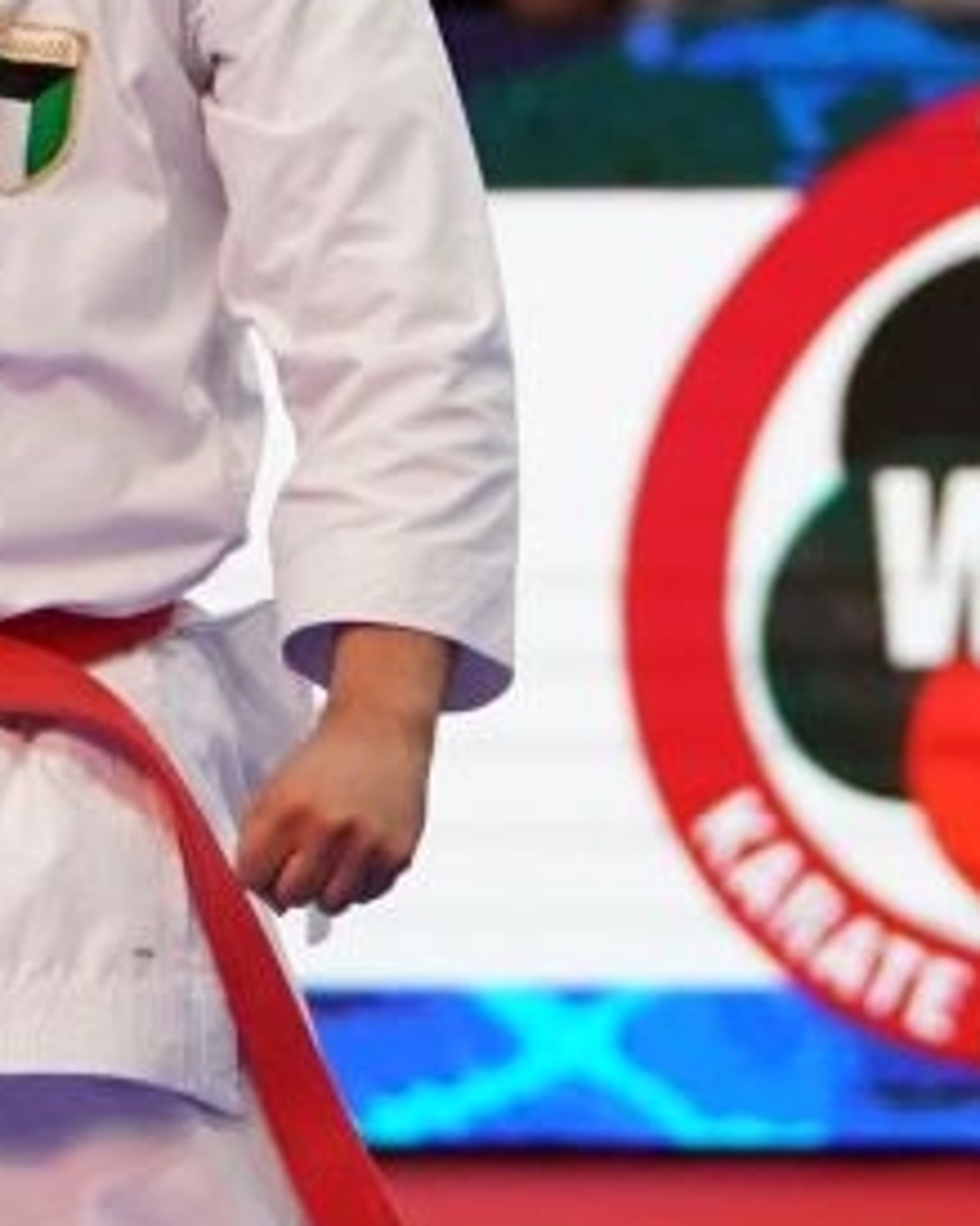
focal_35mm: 697
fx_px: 25284
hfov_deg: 2.2
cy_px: 492
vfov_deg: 2.8
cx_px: 524
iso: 3200
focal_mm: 113
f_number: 2.8
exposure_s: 1/500
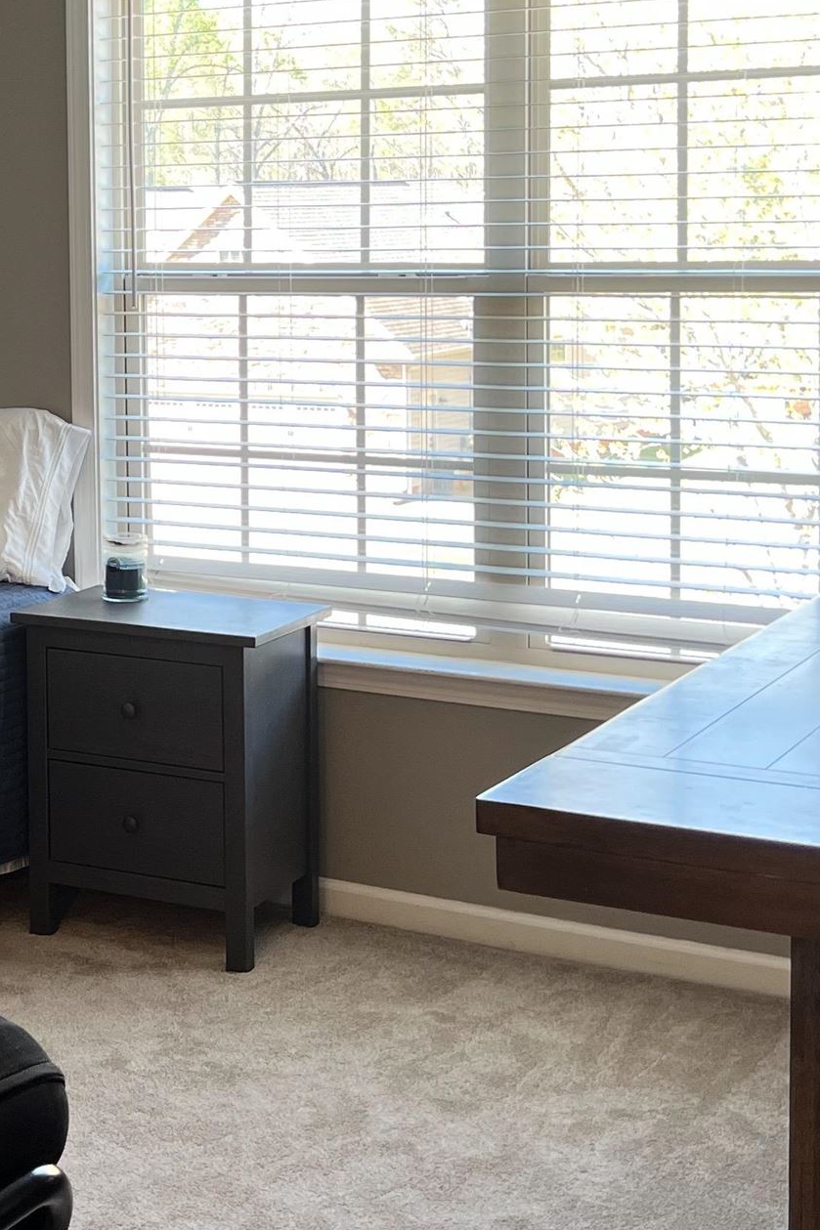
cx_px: -32
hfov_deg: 19.9
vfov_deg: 30.2
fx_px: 2255
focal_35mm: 66
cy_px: 355
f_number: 1.5
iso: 64
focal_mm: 5.7
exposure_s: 1/120
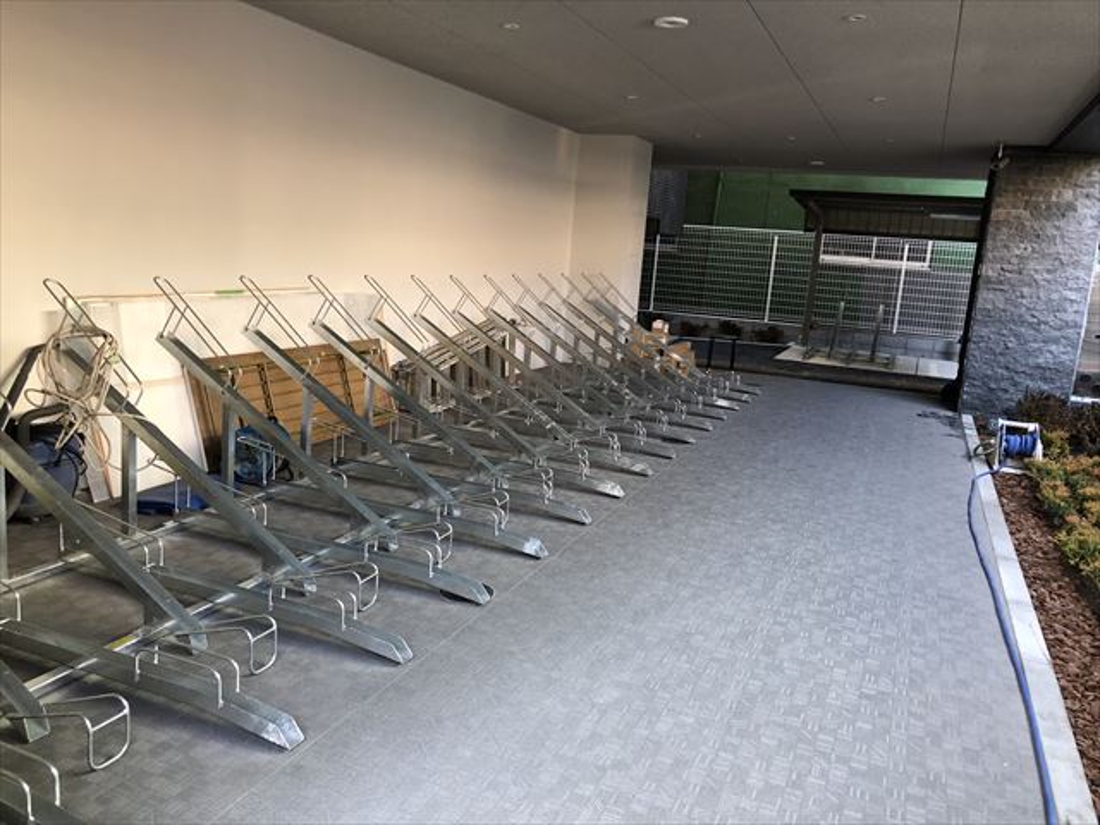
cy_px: 412
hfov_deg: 63.4
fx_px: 890
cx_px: 550
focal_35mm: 28
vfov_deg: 49.7
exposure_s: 1/30
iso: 40
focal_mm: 3.99
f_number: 1.8
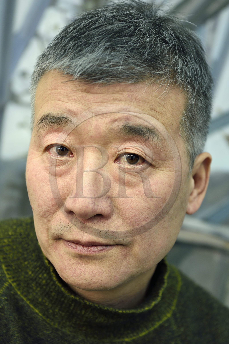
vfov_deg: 28.8
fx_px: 668
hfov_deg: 19.5
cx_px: 114
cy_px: 172
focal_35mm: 70
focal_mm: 70
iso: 800
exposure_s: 1/30
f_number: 5
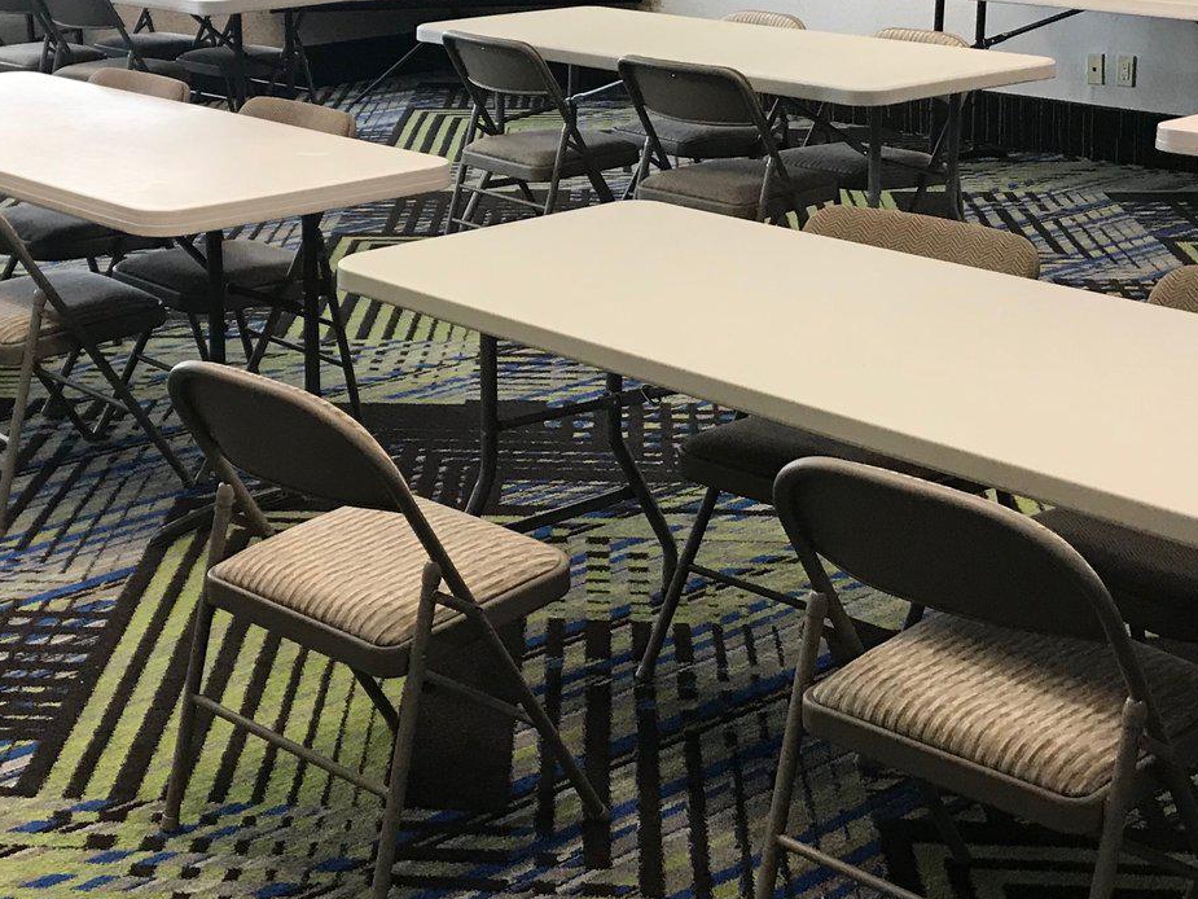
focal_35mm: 62
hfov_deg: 30.9
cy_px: 281
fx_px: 2146
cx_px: 376
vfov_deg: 23.5
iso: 32
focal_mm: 3.99
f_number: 1.8
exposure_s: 1/30
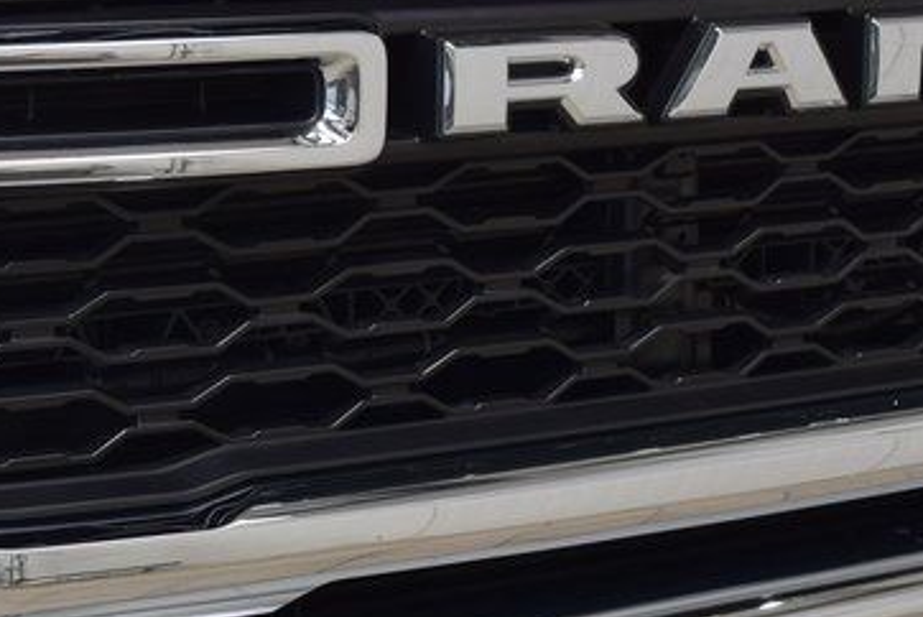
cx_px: 229
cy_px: 504
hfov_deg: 17.8
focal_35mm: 114
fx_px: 2936
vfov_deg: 11.9
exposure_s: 1/15
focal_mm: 27
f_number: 6.3
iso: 400
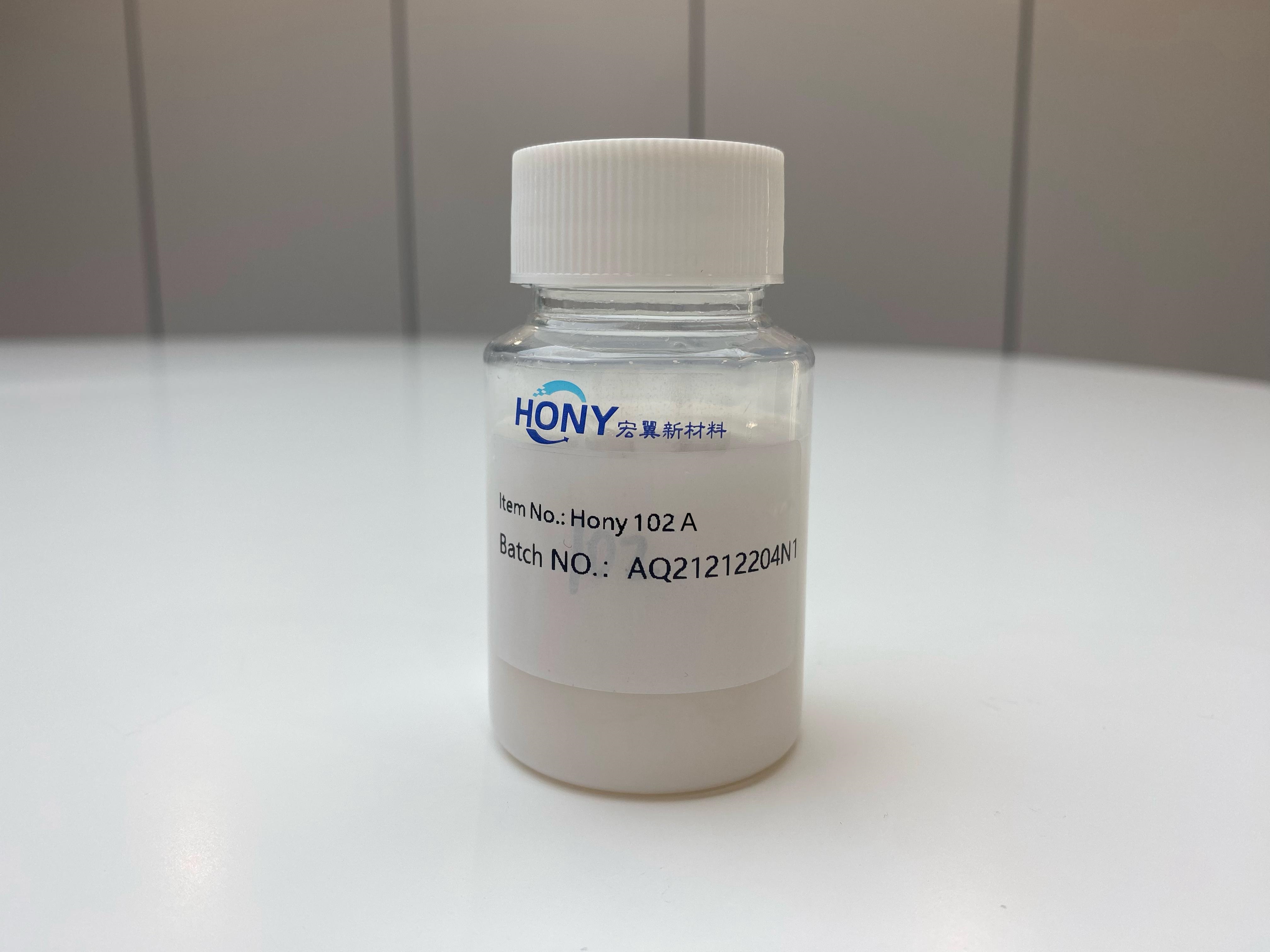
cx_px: 635
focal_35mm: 26
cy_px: 476
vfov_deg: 53.1
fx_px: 954
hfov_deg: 67.3
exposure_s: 1/112
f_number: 1.8
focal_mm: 4.25
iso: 32
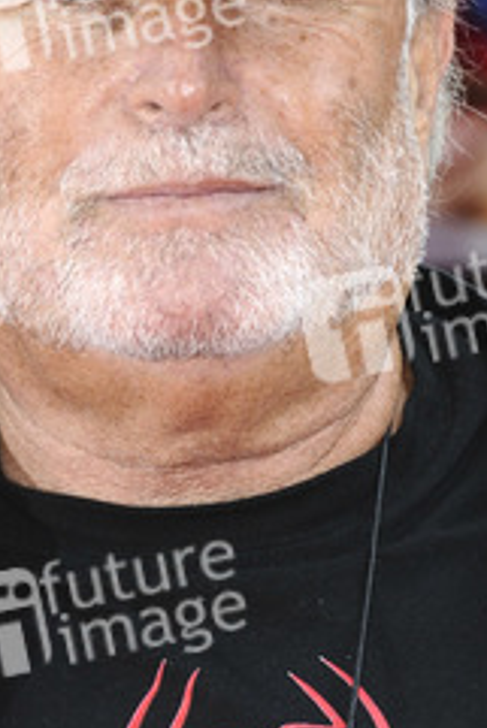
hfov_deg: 4.9
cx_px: 180
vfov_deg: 7.4
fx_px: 5653
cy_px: 160
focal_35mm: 279
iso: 320
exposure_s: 1/200
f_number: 4.5
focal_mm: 112
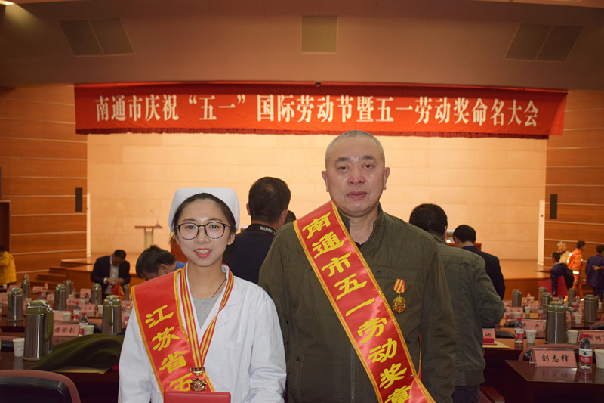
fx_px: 679
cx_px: 302
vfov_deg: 33.0
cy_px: 202
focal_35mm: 40
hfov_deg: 47.9
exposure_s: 1/60
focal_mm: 27
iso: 1250
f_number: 4
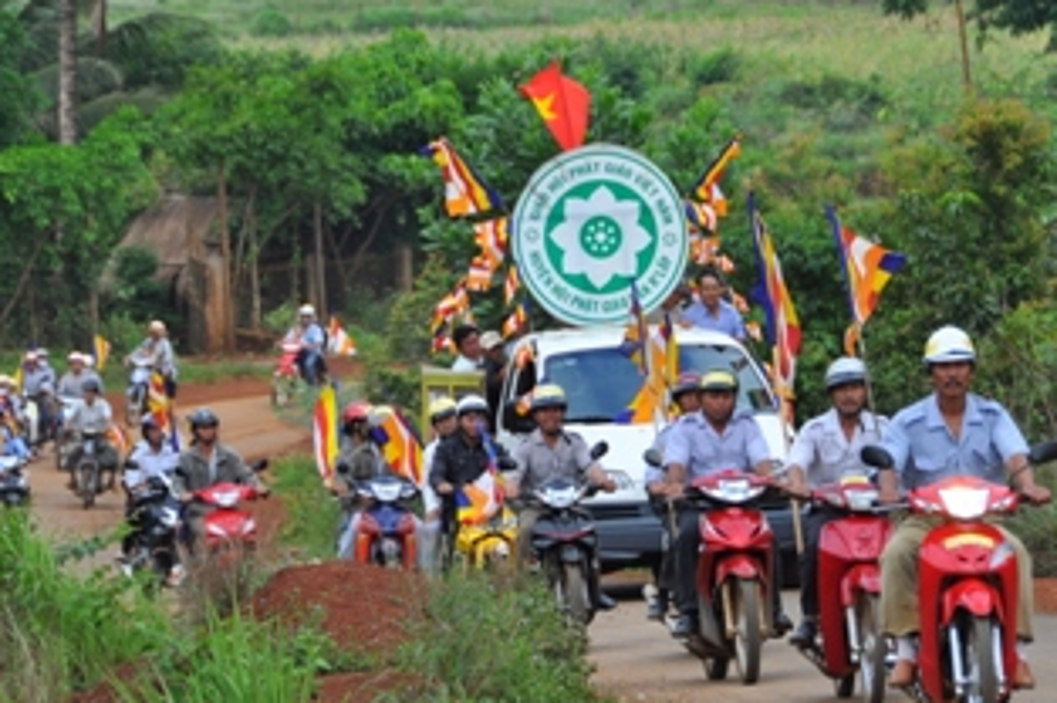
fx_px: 7567
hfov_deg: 8.0
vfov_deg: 5.3
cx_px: 577
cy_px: 284
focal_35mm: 258
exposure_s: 1/500
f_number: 5.3
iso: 200
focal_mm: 120
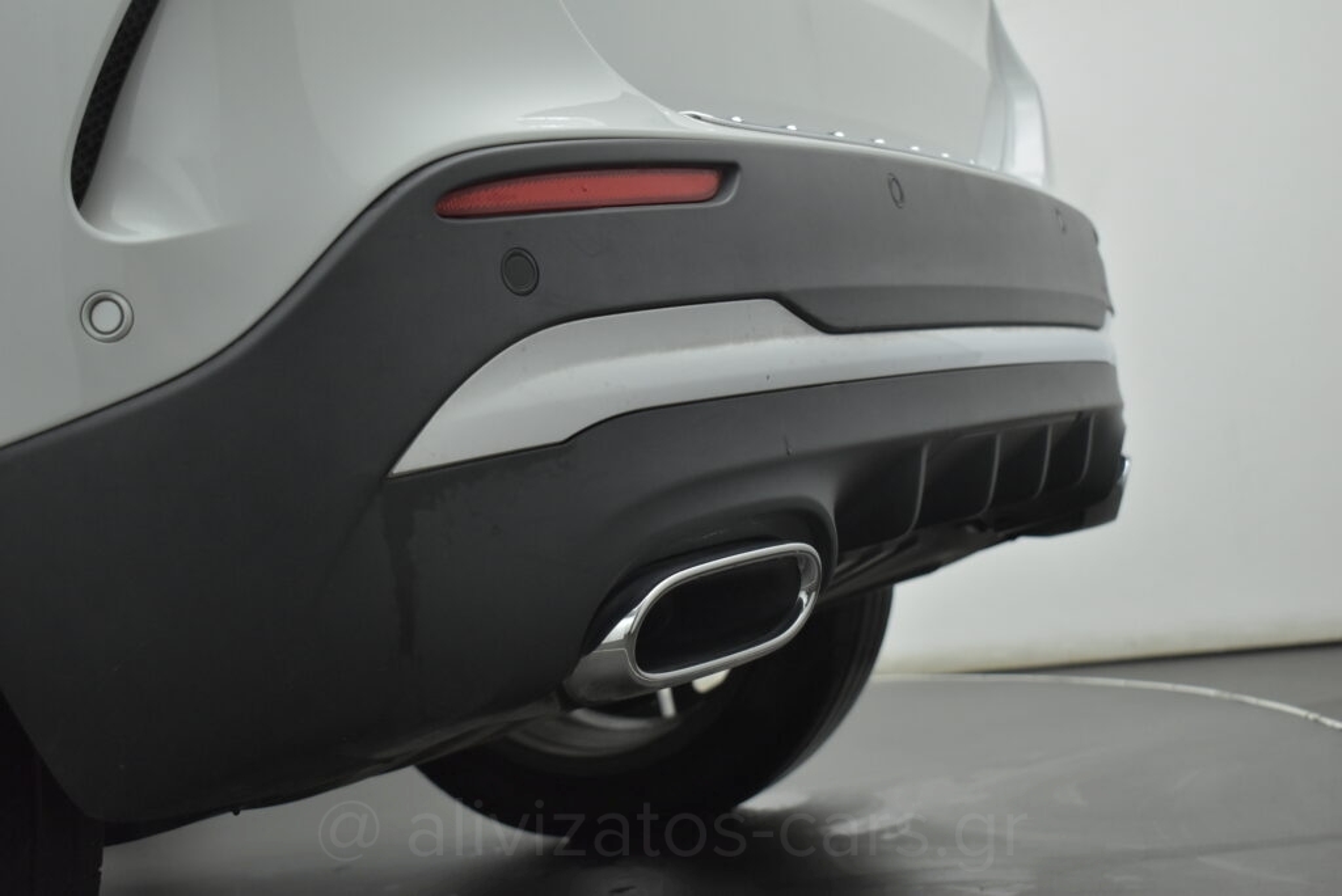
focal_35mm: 57
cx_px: 671
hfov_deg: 35.0
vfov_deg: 23.8
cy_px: 448
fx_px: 2126
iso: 1600
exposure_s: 1/160
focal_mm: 38
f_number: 4.8
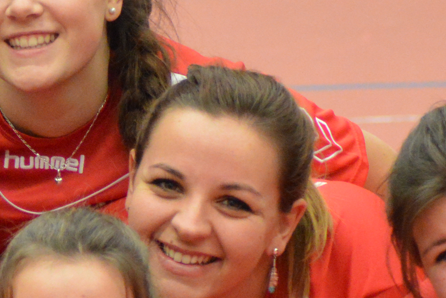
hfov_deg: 3.3
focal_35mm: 630
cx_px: -150
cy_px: 317
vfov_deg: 2.2
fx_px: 7806
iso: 3200
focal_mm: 110
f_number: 4
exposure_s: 1/125
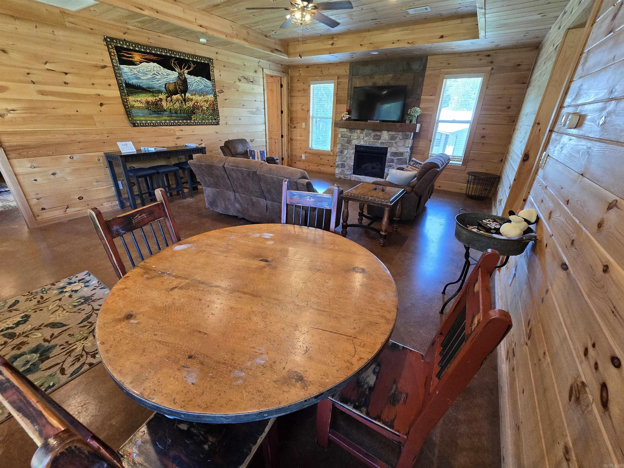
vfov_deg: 89.9
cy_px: 234
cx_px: 312
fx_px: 234
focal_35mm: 13
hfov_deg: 106.2
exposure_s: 1/60
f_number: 2.2
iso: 250
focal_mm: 2.2
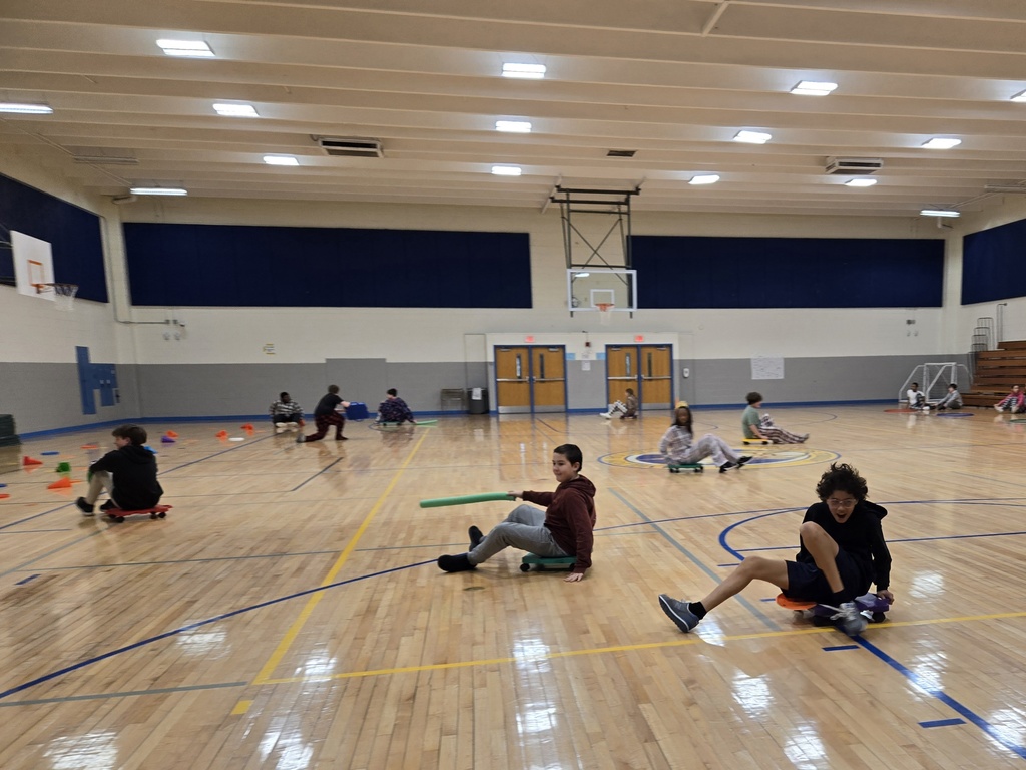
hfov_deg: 73.9
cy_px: 385
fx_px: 682
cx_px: 513
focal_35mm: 23
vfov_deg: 58.9
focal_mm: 5.4
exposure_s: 1/120
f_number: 1.8
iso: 80
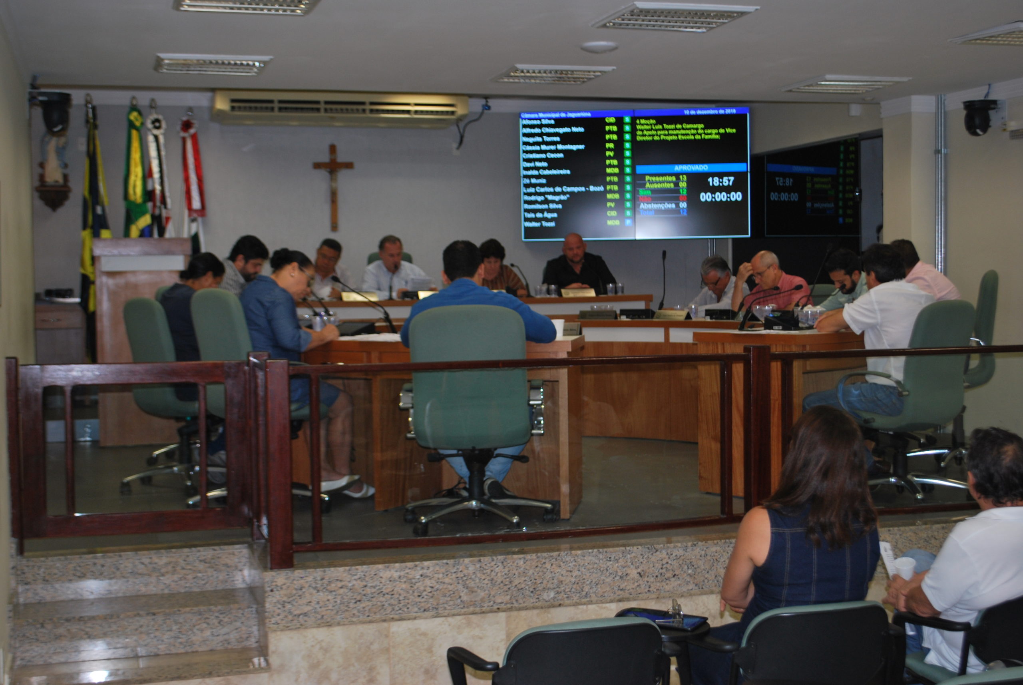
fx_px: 1451
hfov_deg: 38.8
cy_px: 342
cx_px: 512
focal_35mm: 51
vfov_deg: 26.6
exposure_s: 1/60
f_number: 5
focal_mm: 34
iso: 200
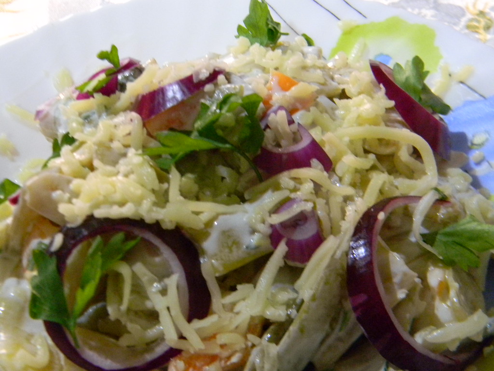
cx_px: 247
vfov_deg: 26.1
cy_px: 186
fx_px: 799
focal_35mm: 56
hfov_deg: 34.3
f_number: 4.1
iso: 800
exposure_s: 1/30
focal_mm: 10.1
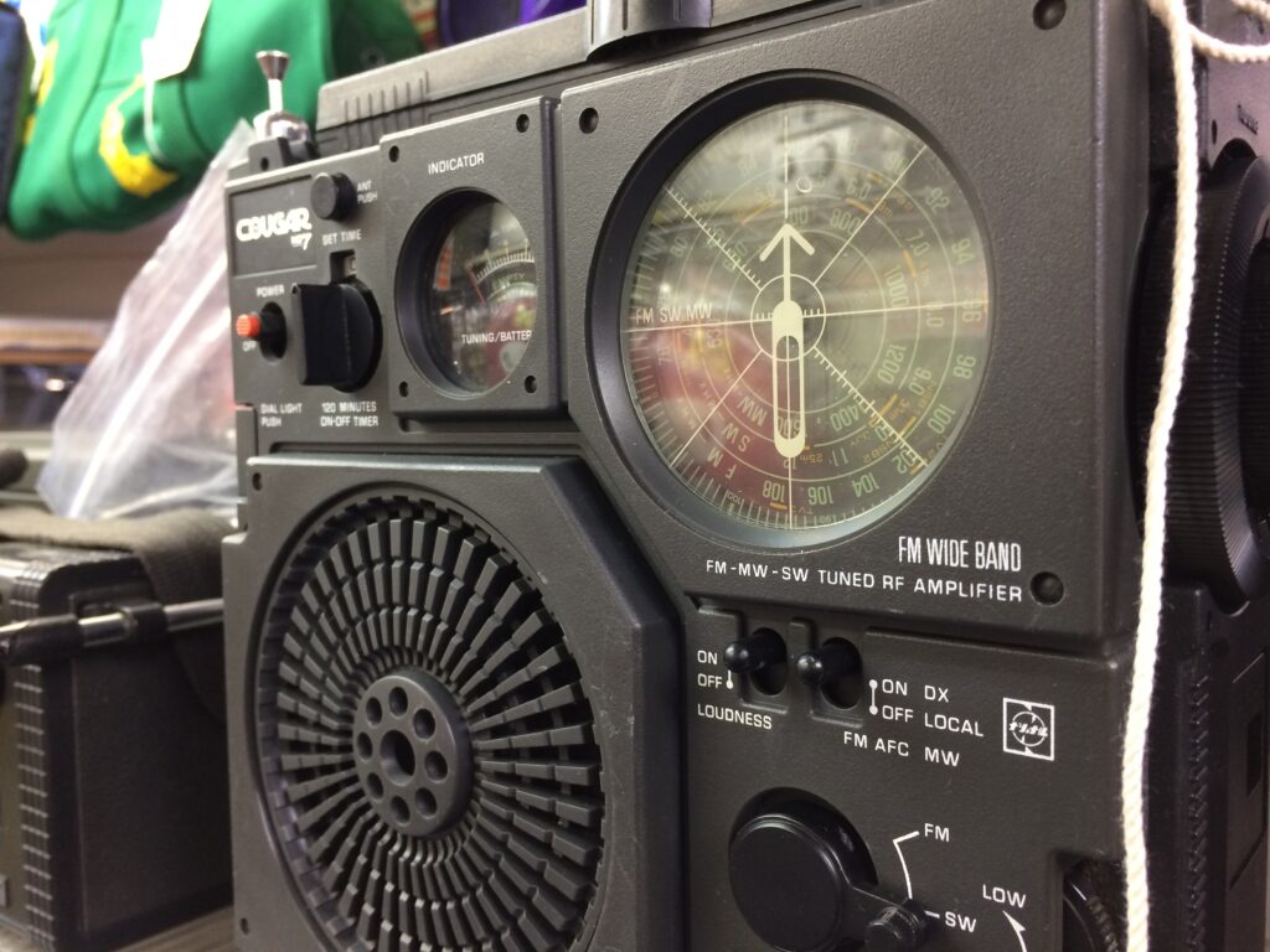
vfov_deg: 48.2
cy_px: 476
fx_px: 1064
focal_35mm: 29
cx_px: 635
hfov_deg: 61.7
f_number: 2.2
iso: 125
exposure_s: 1/33
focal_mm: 4.15
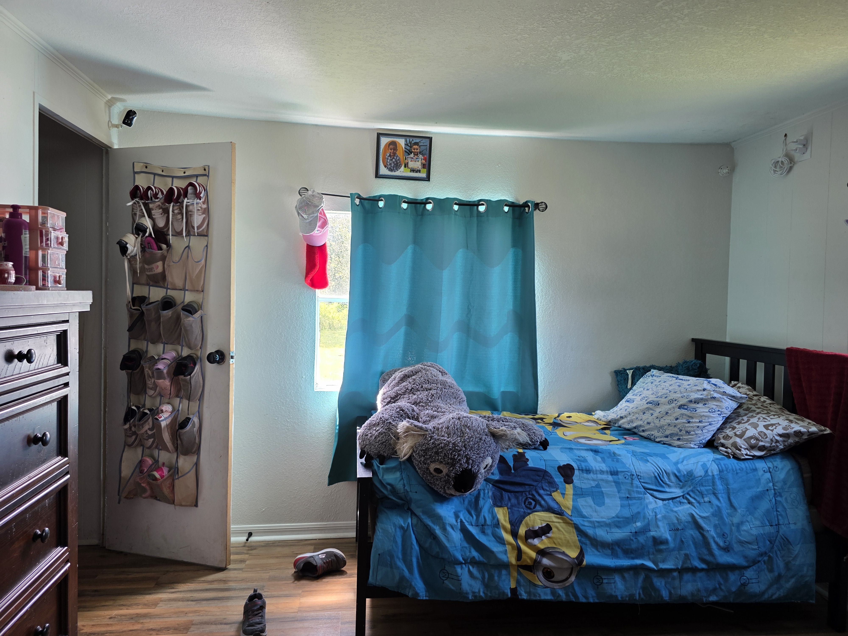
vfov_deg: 58.9
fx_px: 563
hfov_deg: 73.9
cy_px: 318
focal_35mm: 23
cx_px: 424
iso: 64
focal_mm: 6.3
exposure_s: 1/50
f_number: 1.7
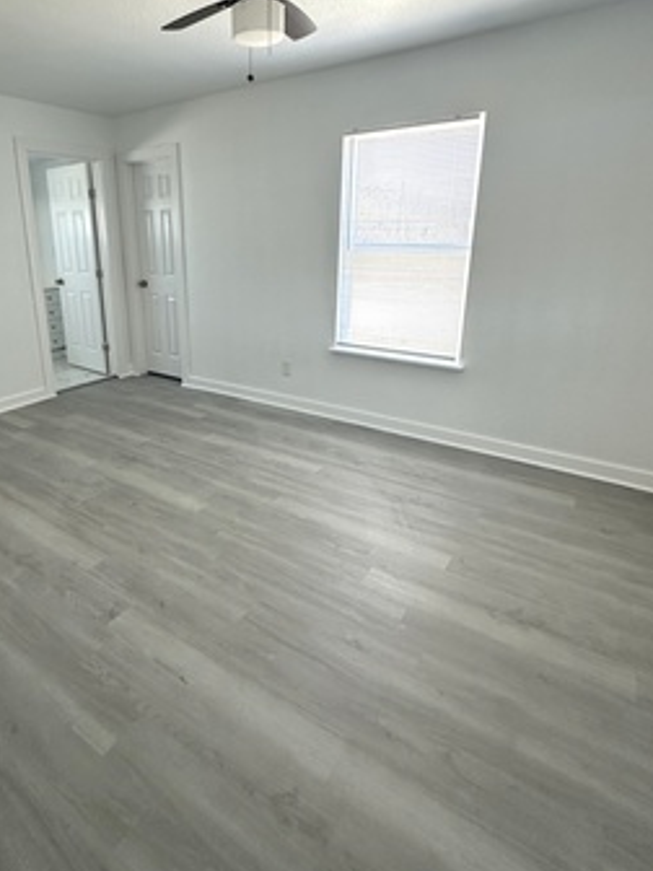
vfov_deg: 81.2
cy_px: 371
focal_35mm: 20
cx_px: 246
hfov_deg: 65.0
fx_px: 503
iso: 125
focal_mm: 2.22
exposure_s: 1/99
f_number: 2.2
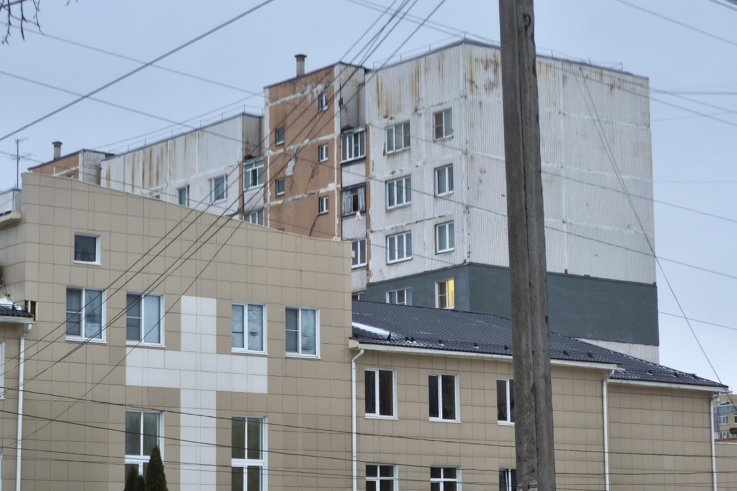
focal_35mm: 105
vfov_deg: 13.0
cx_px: 366
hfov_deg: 19.5
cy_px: 217
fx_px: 2149
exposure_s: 1/50
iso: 800
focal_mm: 7.1
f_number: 1.9
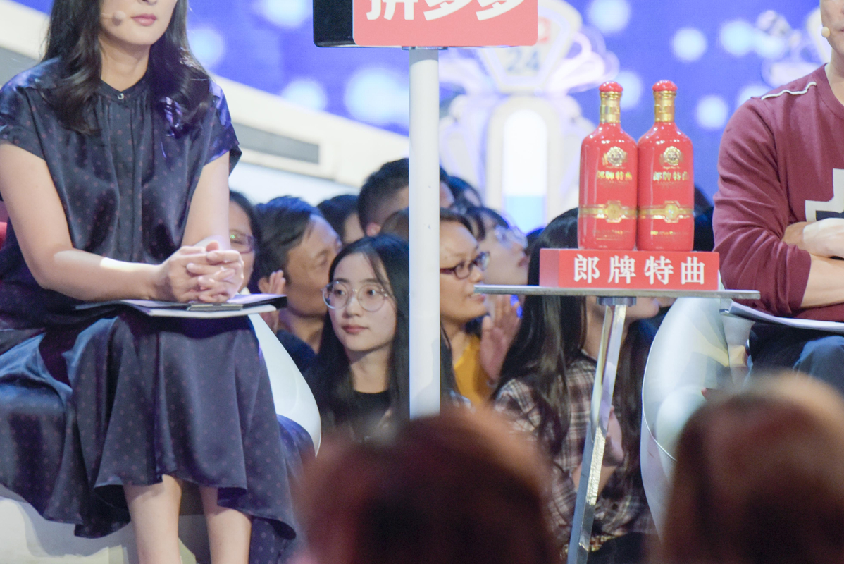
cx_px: 396
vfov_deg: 3.7
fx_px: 8795
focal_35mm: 375
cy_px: 171
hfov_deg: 5.5
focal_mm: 200
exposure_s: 1/250
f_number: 5
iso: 3200
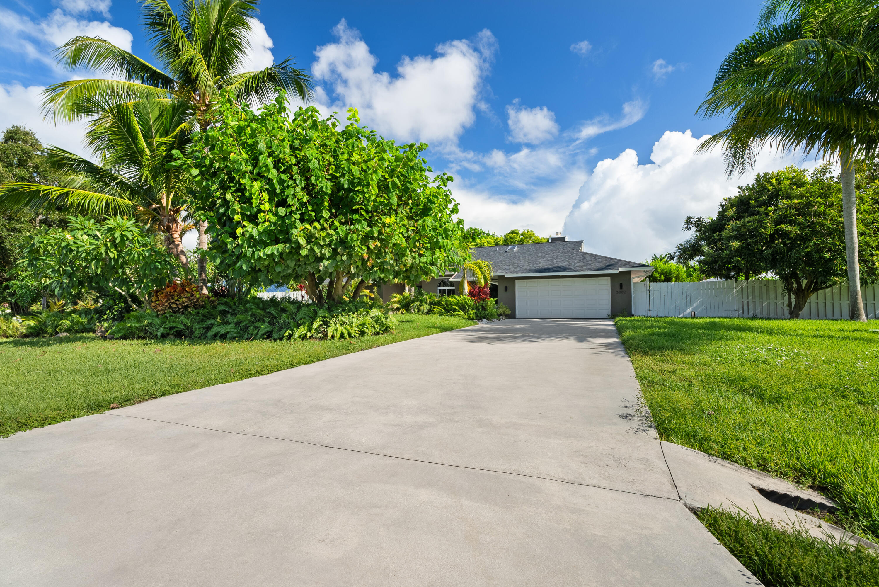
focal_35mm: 16
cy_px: 294
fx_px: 391
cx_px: 440
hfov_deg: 96.7
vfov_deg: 73.8
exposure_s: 1/13
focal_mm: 16
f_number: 9
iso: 100
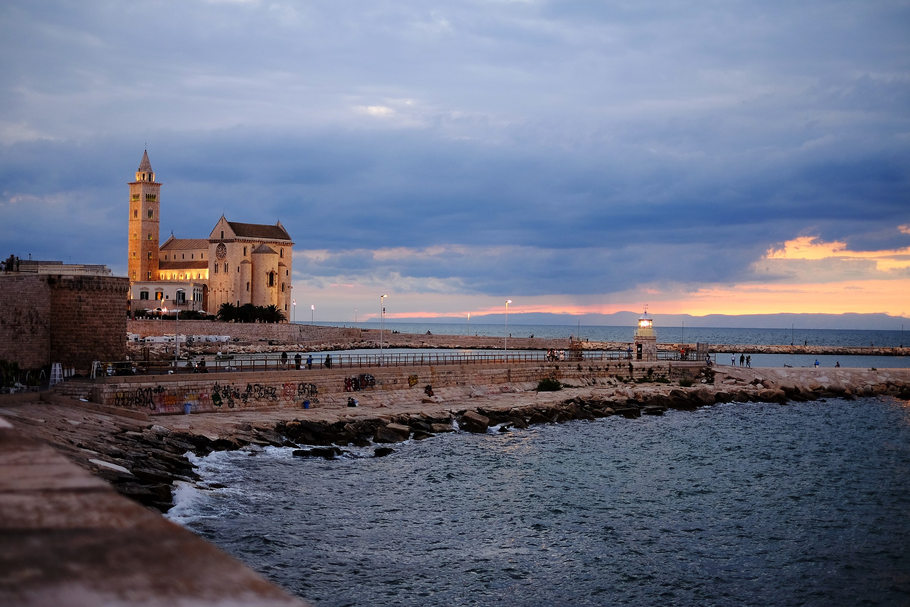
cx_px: 455
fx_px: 1340
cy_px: 304
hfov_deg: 37.5
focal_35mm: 53
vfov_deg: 25.5
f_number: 1.4
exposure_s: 1/110
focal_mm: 35
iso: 200
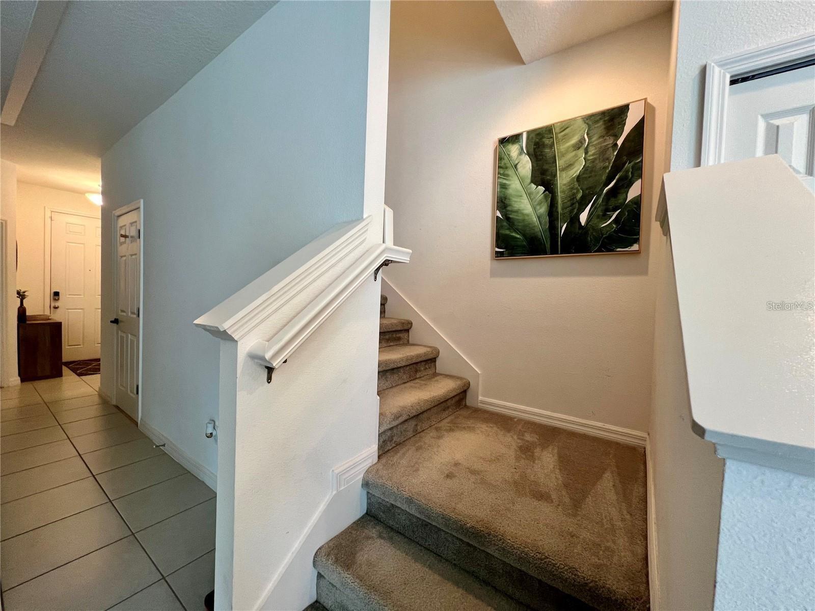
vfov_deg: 89.9
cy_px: 306
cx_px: 408
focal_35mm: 13
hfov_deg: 106.2
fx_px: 306
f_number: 1.8
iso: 160
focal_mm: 1.57
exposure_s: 1/60
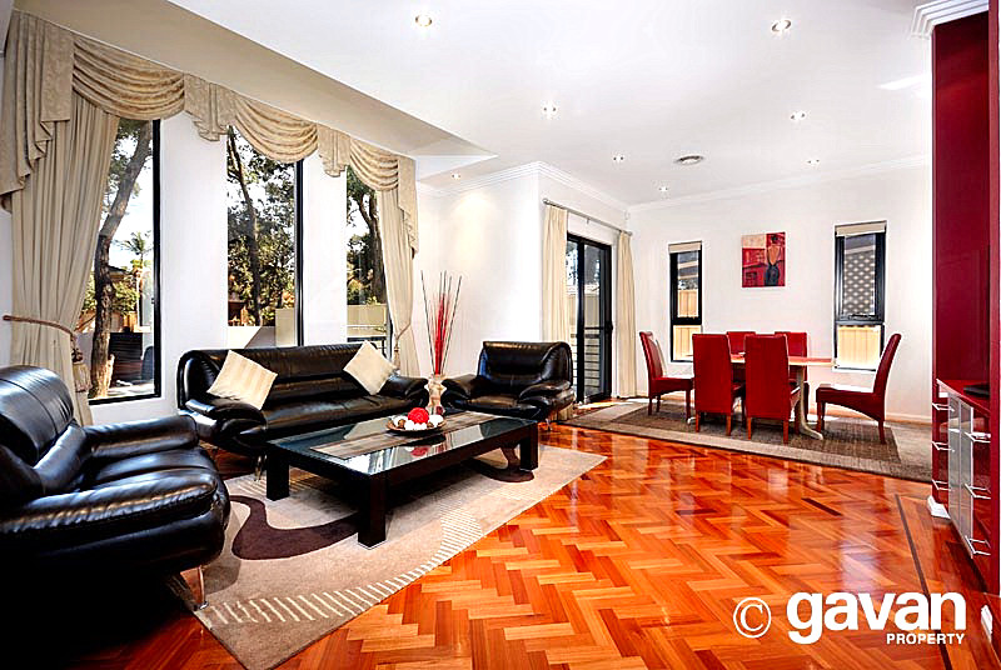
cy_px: 335
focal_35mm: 15
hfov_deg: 100.3
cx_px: 500
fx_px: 418
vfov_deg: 77.5
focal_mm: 10
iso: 100
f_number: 7.1
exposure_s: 1/4
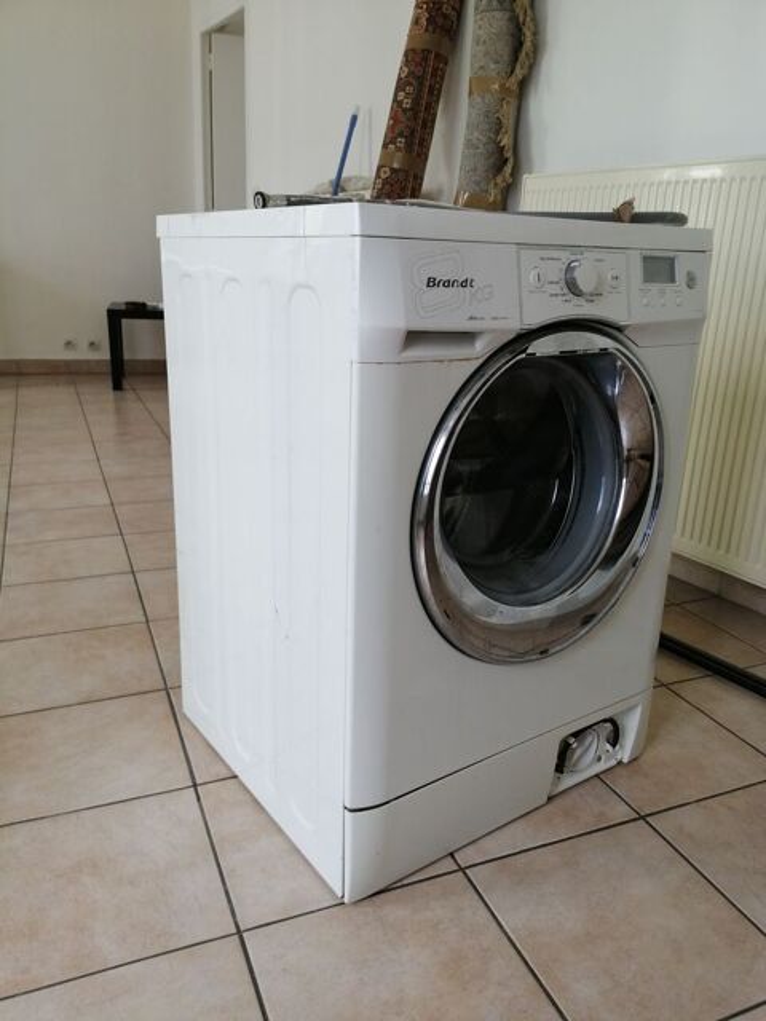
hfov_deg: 51.4
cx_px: 383
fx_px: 797
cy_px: 510
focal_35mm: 27
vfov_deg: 65.3
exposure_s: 1/100
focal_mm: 3.88
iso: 100
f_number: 1.8
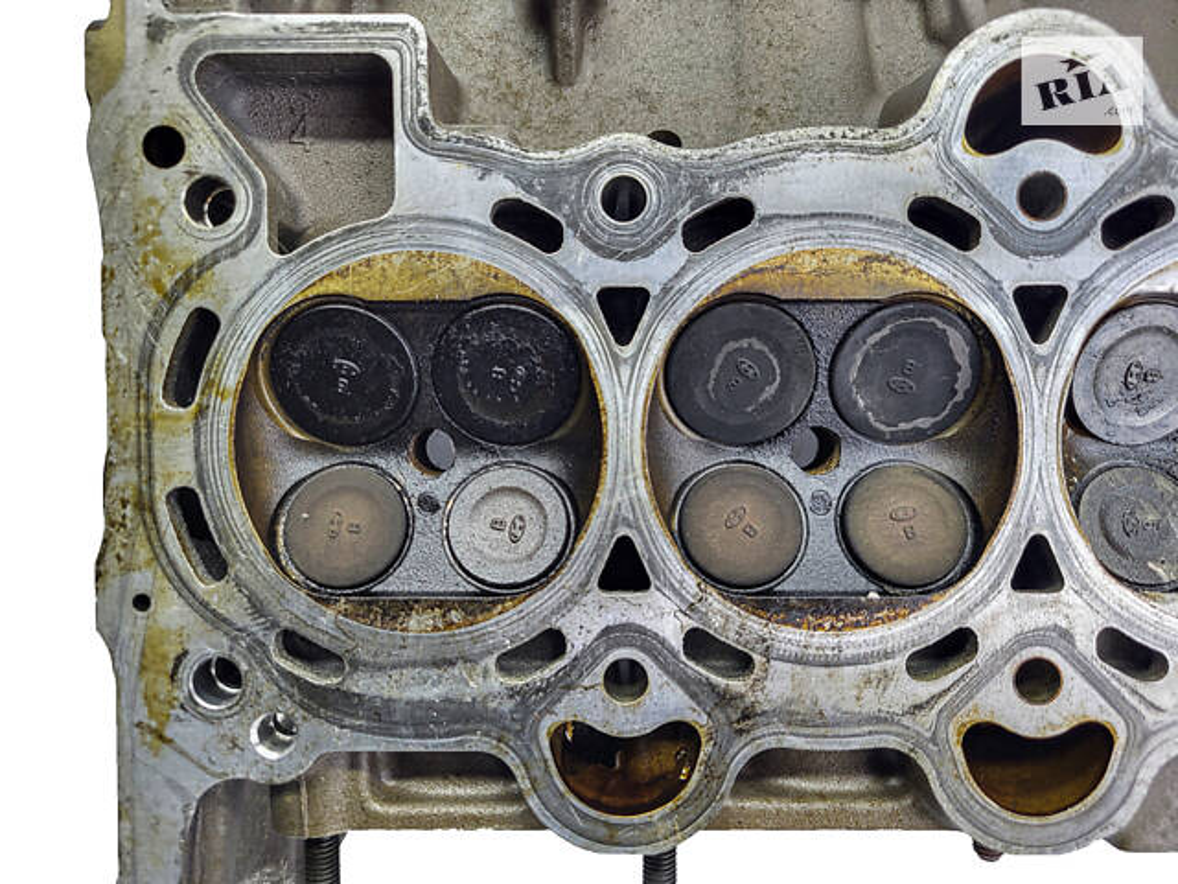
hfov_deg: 67.3
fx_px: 885
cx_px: 589
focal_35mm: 26
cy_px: 442
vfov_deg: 53.1
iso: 200
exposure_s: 1/100
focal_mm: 5.4
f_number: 1.8
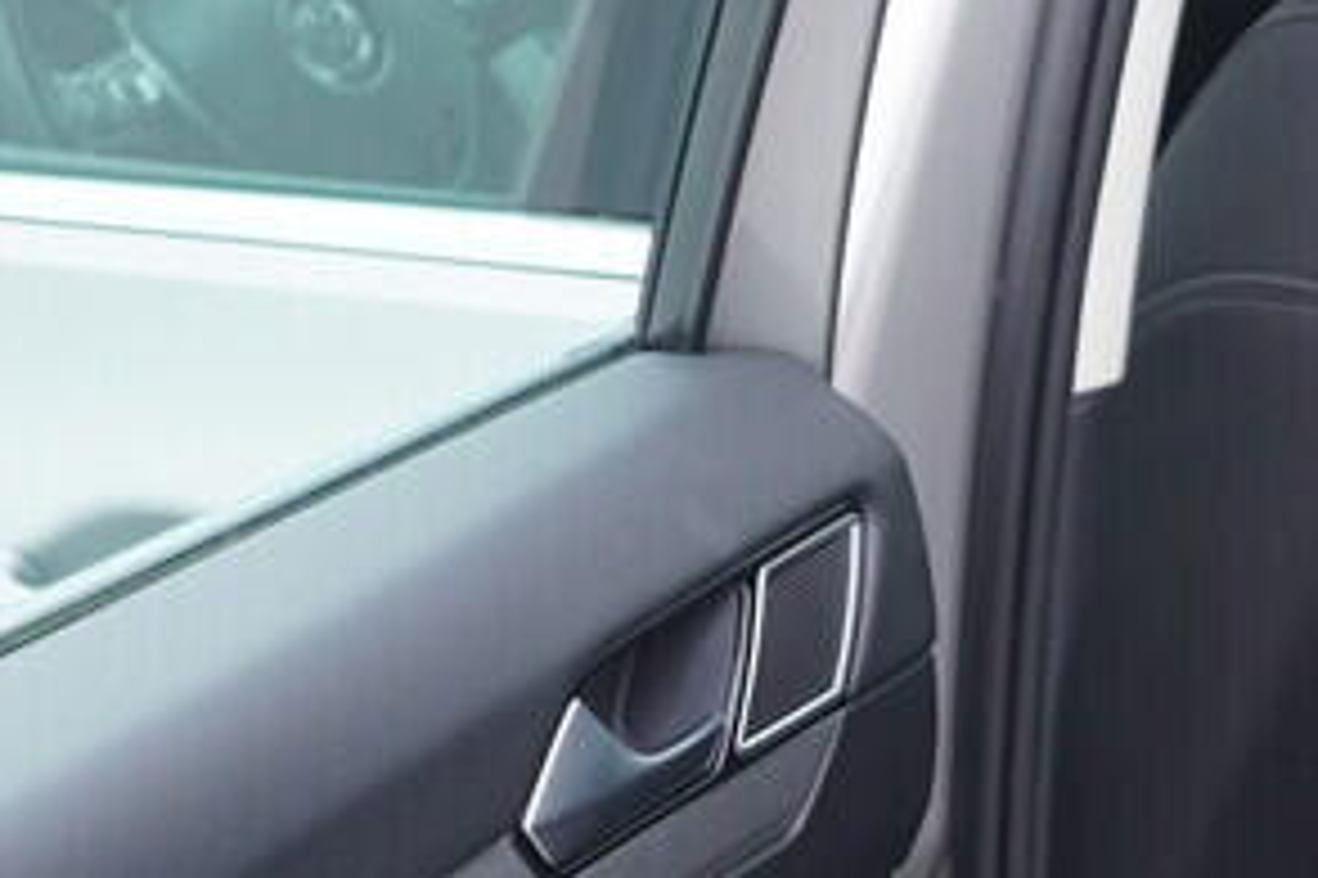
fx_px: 4610
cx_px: 1678
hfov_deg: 15.5
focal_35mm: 126
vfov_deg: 10.8
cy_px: 664
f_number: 2.8
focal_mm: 24
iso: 200
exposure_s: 1/40
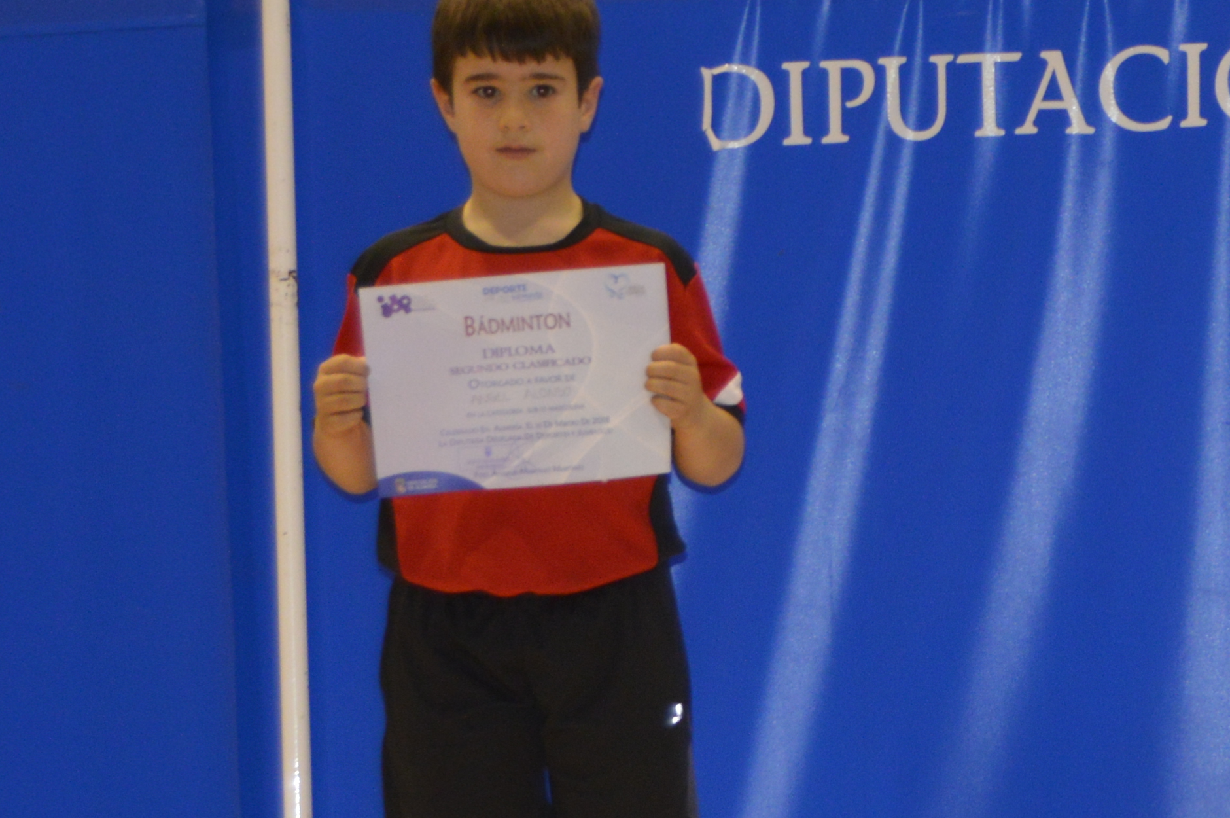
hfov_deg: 10.5
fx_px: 6554
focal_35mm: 192
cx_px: 1599
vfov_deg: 7.1
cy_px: 660
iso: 640
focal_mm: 40
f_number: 5
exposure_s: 1/60
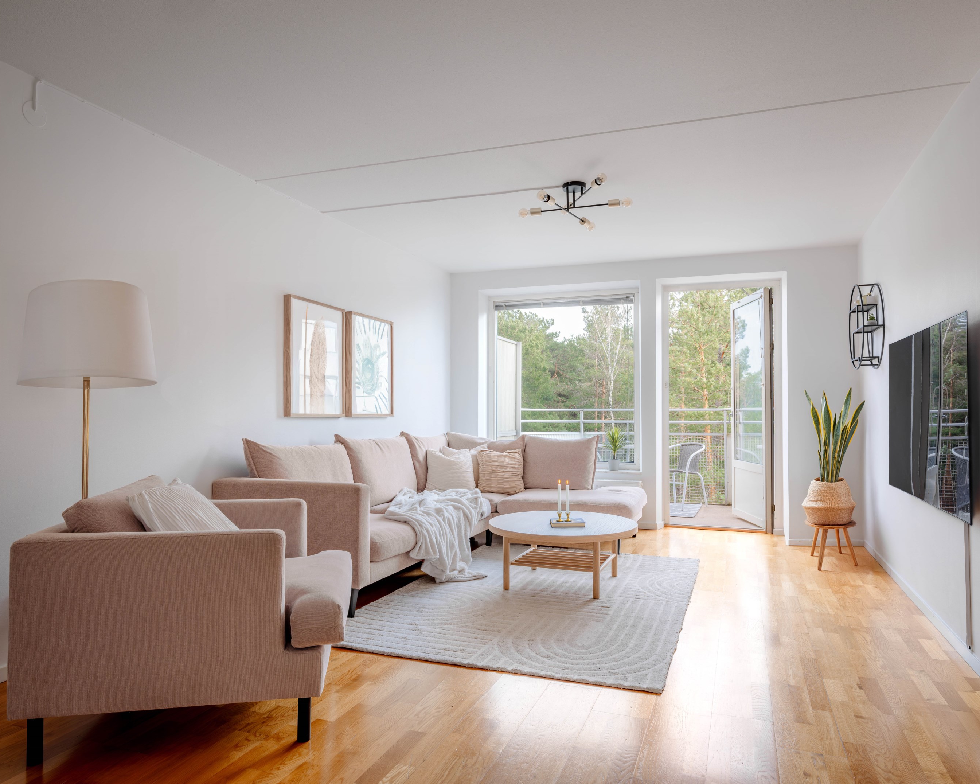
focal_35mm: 23
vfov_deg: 60.9
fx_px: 667
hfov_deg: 72.6
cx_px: 502
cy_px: 391
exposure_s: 1/3
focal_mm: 27.8
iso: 100
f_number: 11
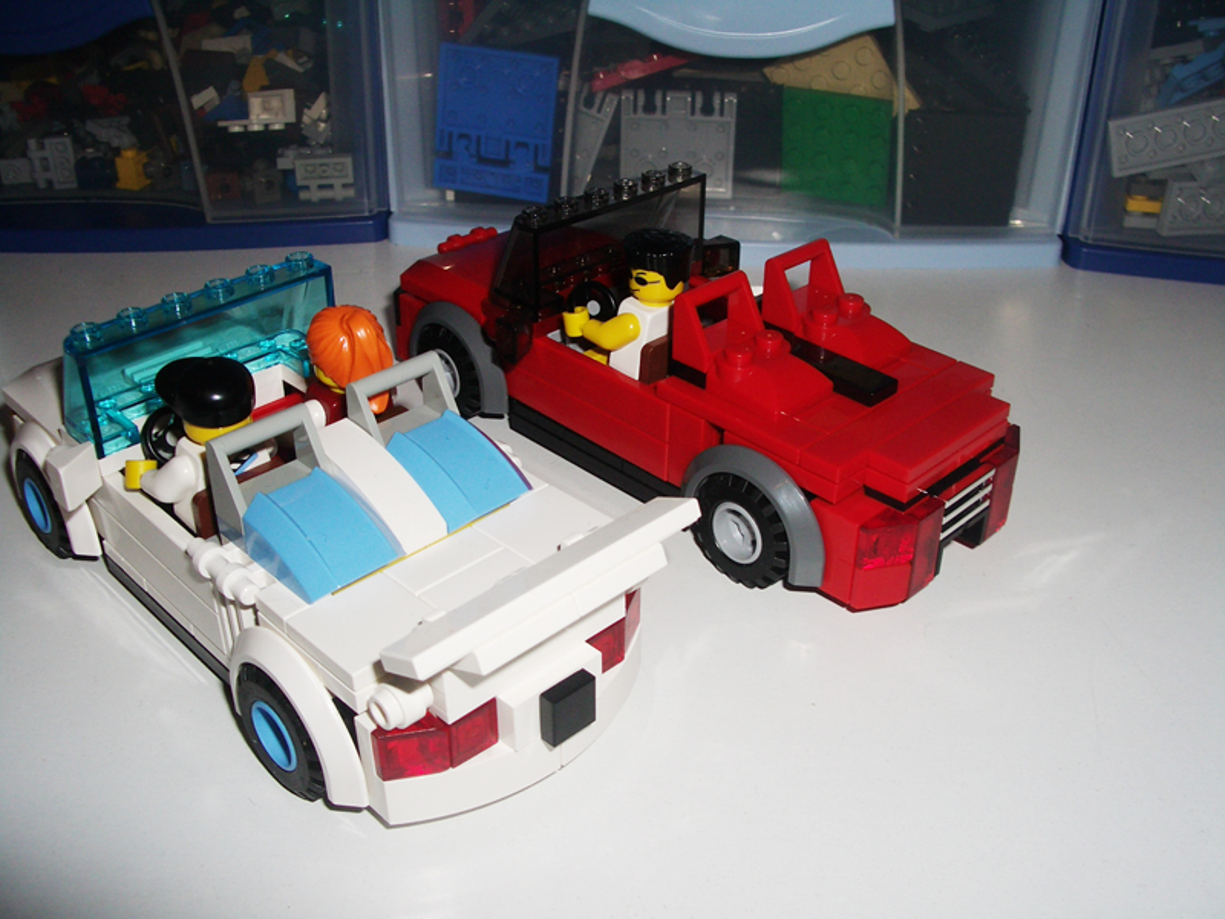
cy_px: 460
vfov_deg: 40.7
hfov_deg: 52.6
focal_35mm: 35
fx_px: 1239
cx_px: 612
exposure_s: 1/60
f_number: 4.3
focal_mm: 5.8
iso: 80
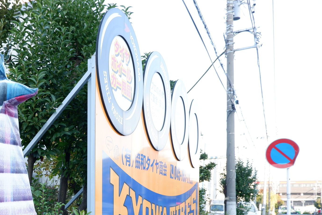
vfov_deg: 29.8
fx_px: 385
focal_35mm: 43
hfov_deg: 42.0
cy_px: 198
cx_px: 36
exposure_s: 1/110
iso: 200
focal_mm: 15
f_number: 3.5
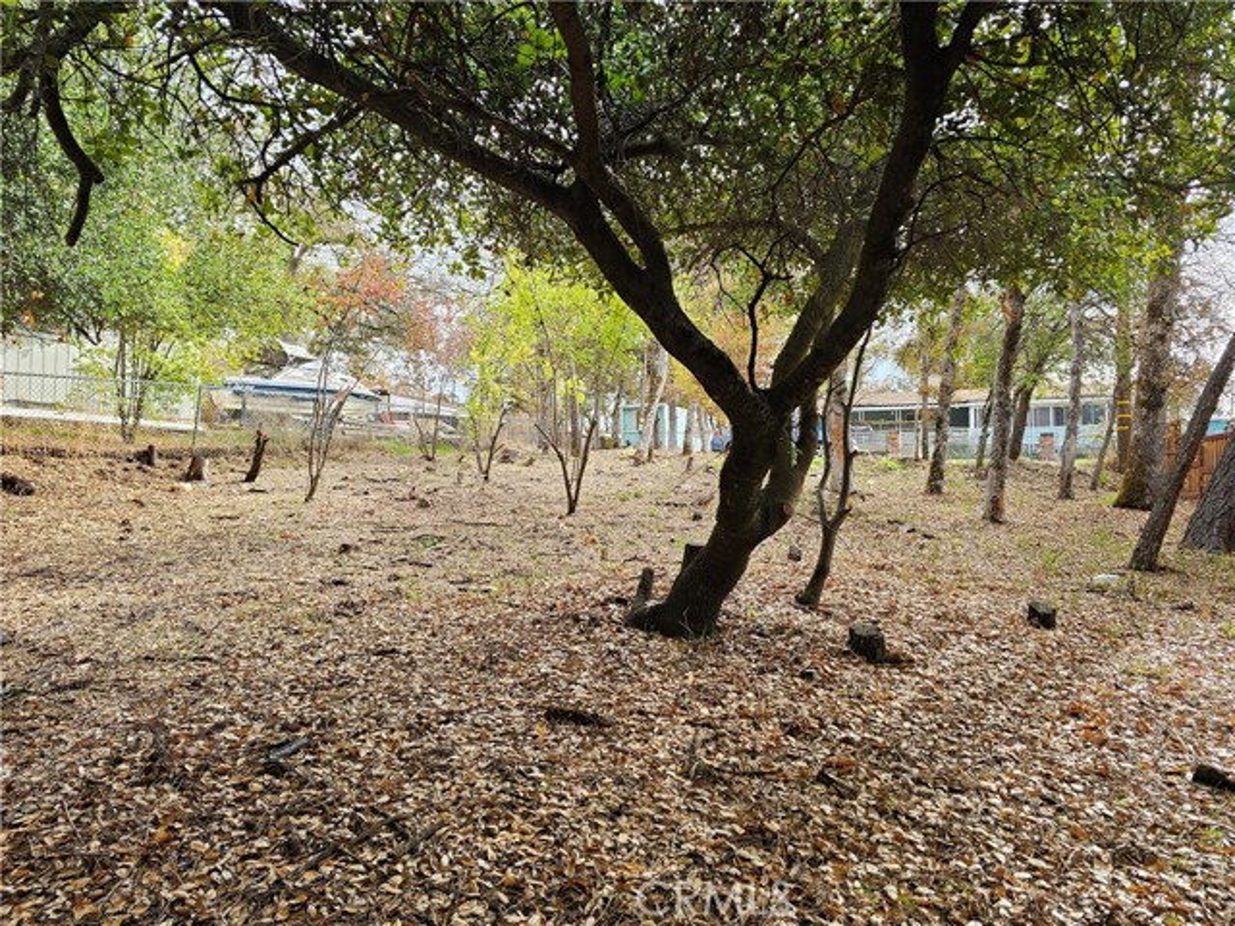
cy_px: 463
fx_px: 821
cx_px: 618
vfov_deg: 58.9
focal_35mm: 23
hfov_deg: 73.9
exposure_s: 1/180
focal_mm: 6.3
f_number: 1.7
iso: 32
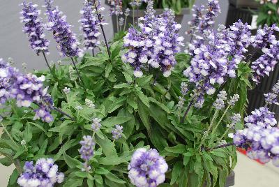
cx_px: 140
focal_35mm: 39
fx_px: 303
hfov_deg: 49.5
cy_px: 94
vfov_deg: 34.3
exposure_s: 1/60
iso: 200
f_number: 7.1
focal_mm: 26
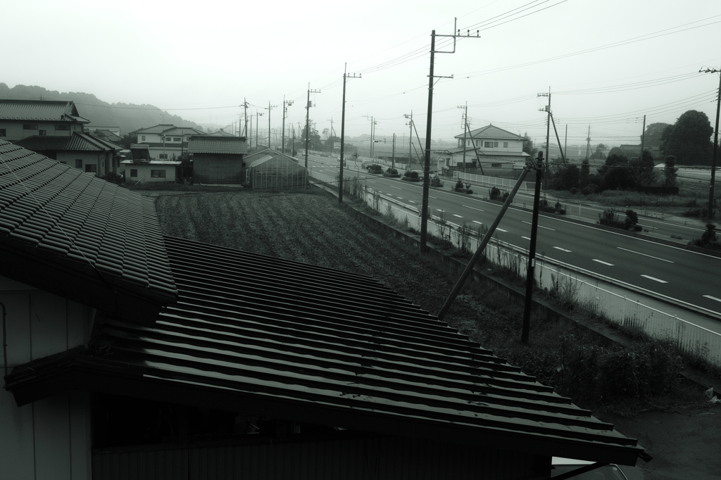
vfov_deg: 32.6
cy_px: 240
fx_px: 821
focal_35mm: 41
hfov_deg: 47.4
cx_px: 360
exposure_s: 1/100
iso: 400
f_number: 7.1
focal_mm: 24.2
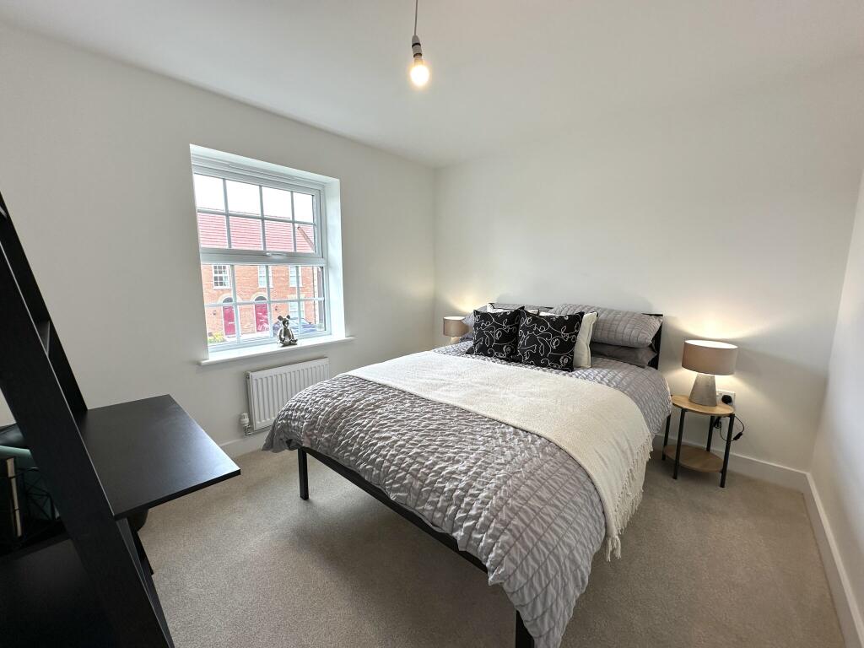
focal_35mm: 14
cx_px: 432
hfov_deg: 102.1
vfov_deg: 85.7
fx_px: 349
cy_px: 324
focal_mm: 2.22
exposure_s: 1/112
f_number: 2.2
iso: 40
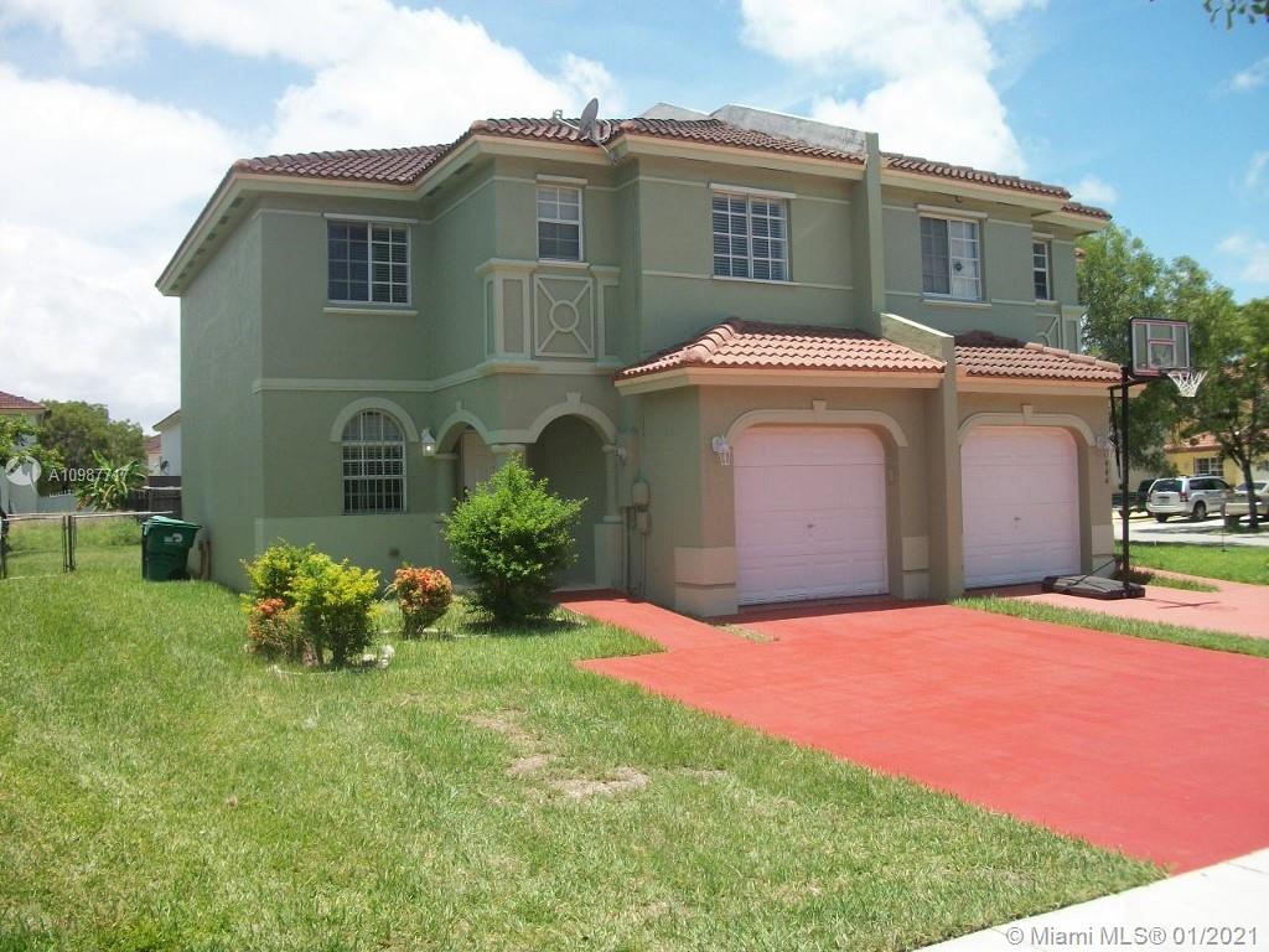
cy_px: 476
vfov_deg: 44.2
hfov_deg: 56.8
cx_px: 634
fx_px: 1173
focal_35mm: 32
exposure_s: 1/125
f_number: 8.8
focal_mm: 5.7
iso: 80
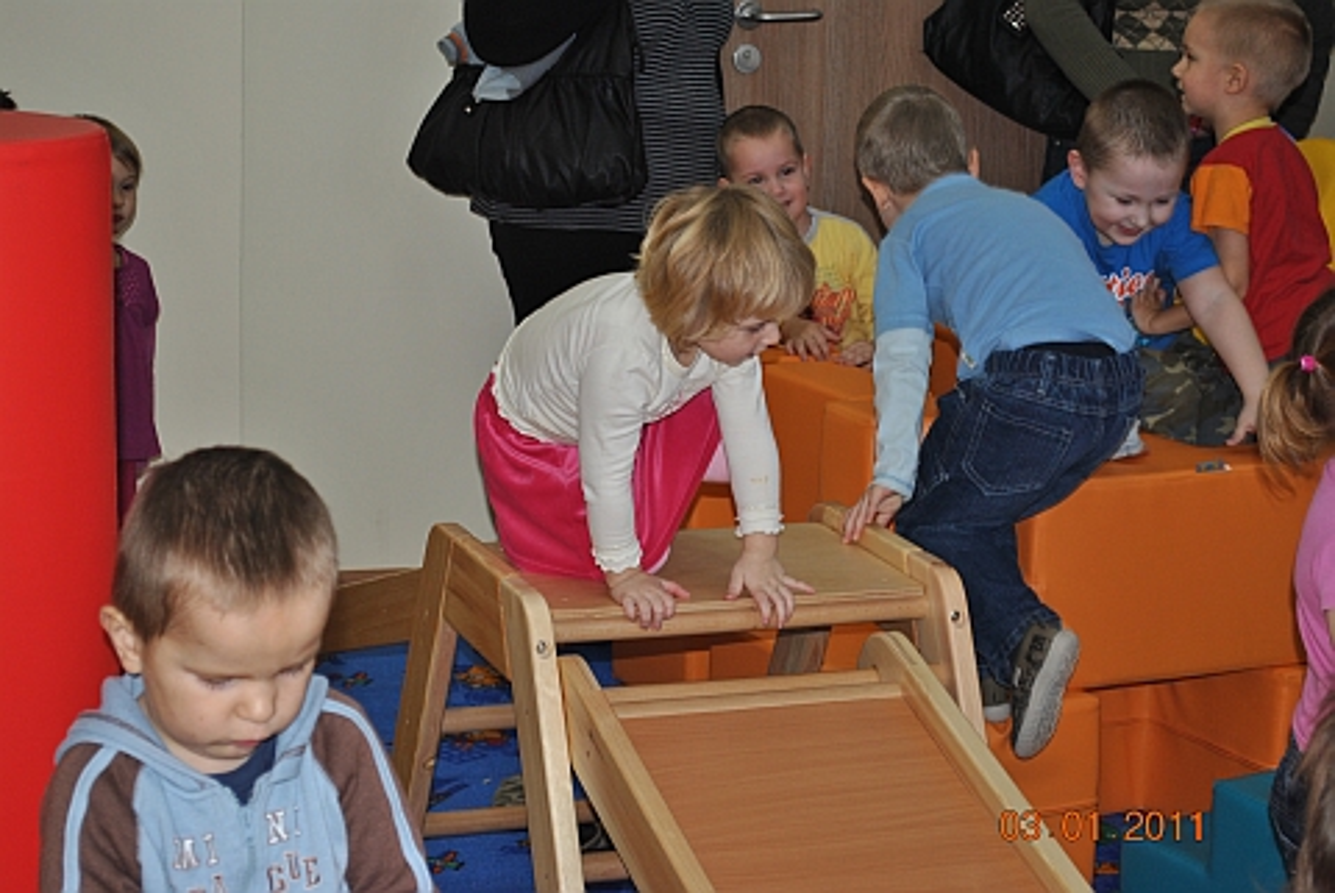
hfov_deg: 24.6
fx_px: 3062
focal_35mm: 82
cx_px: 668
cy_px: 446
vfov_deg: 16.6
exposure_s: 1/60
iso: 200
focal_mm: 55
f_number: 5.6
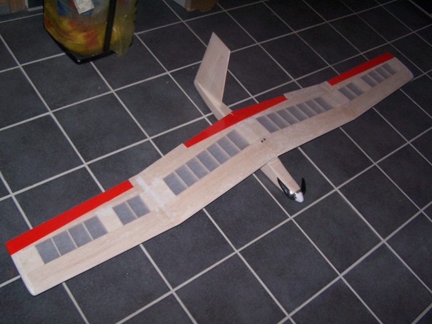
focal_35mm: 38
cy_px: 162
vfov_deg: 37.7
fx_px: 474
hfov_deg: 49.0
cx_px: 216
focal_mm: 6.3
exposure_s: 1/60
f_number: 2.8
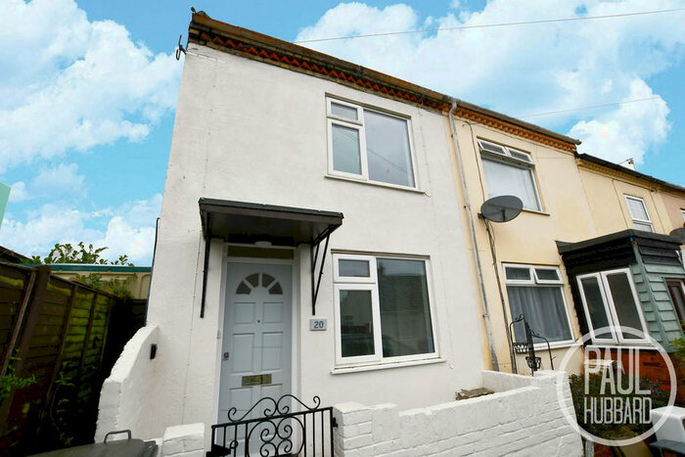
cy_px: 228
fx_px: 285
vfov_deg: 77.4
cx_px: 342
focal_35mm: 15
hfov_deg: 100.4
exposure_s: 1/250
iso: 160
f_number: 8
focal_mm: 10
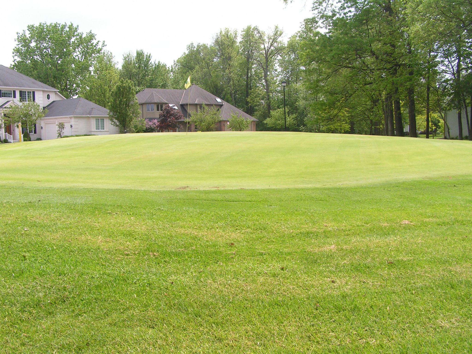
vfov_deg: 37.7
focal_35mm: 38
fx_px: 518
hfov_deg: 49.0
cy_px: 177
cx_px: 236
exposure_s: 1/200
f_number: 5.6
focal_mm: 6.3
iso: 50
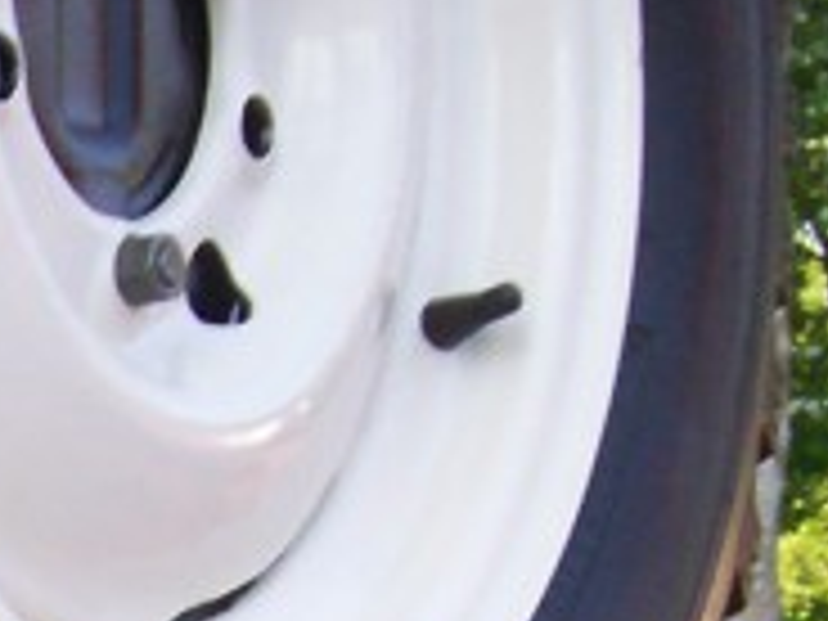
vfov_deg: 7.0
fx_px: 4784
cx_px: -1152
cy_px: 1548
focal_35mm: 200
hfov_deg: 8.9
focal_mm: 5.9
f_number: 4.5
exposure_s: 1/76.1
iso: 100
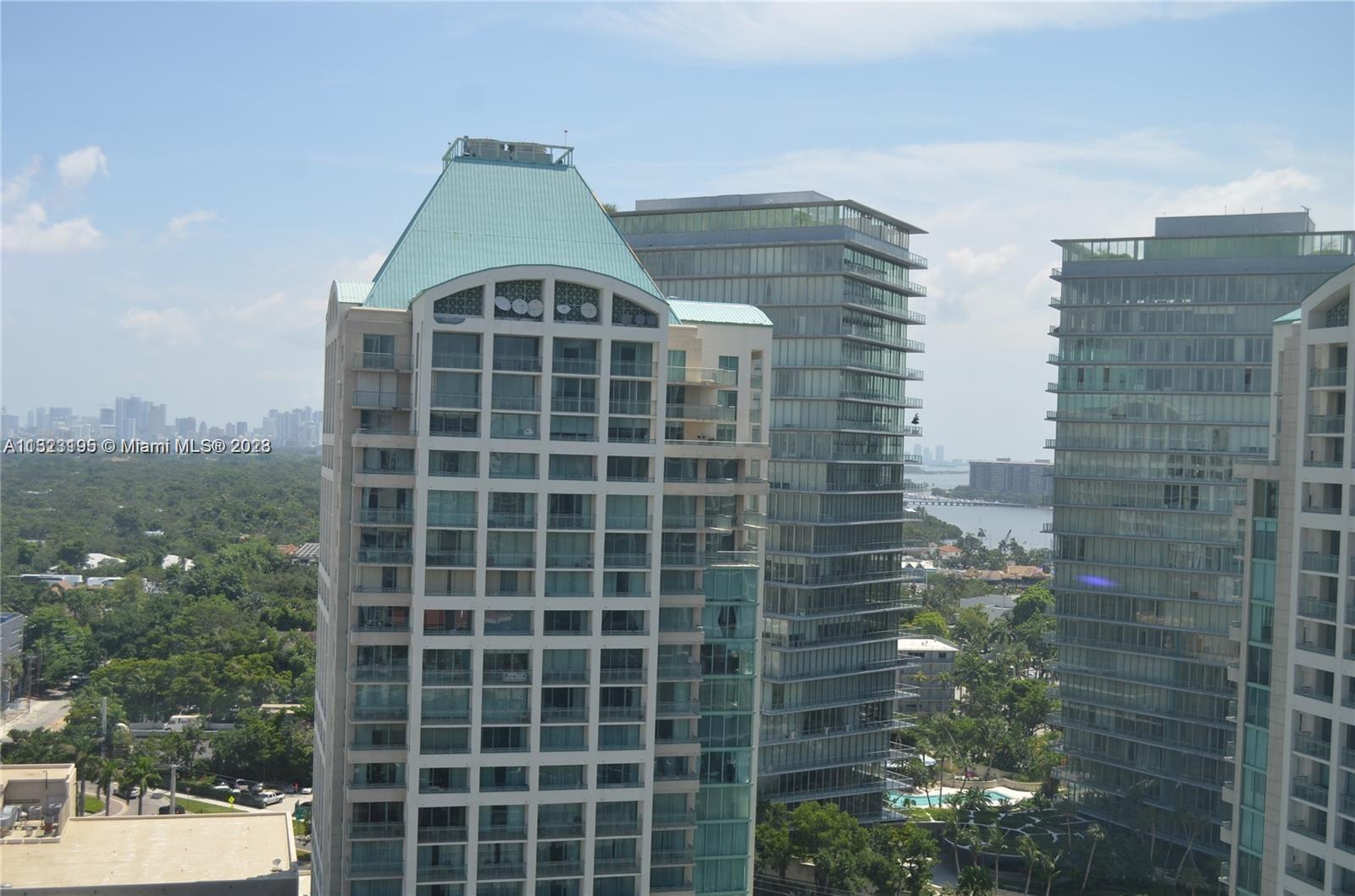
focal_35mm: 39
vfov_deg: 34.0
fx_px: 1465
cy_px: 448
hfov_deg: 49.7
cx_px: 678
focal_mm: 26
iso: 100
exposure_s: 1/250
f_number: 5.6
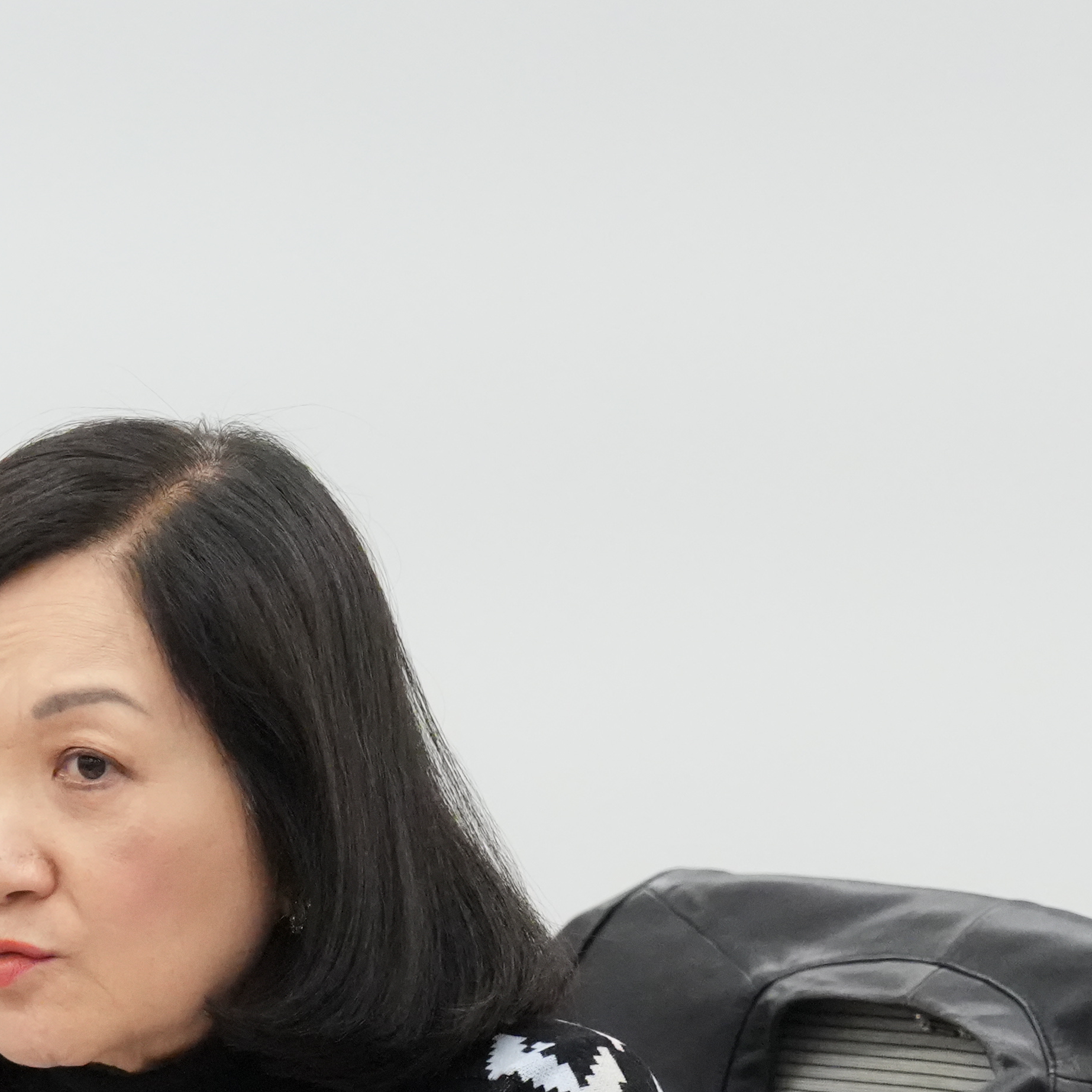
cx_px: 96
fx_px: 18880
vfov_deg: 3.3
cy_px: 1104
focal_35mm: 529
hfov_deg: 3.3
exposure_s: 1/250
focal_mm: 164
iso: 10000
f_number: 4.5
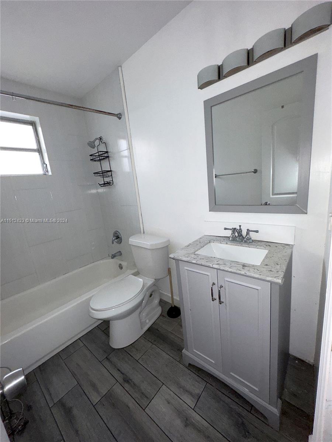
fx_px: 179
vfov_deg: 102.1
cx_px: 166
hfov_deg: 85.7
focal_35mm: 14
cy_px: 221
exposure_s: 1/68
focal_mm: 2.22
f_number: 2.2
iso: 250
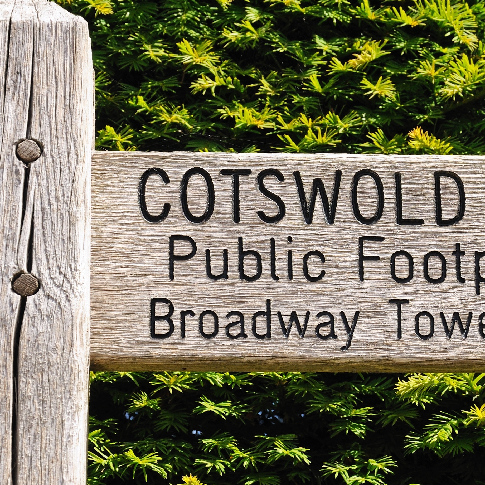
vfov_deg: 9.5
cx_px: 360
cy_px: 256
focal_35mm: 184
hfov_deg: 9.5
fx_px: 2917
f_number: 8
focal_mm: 62
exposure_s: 1/350
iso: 200
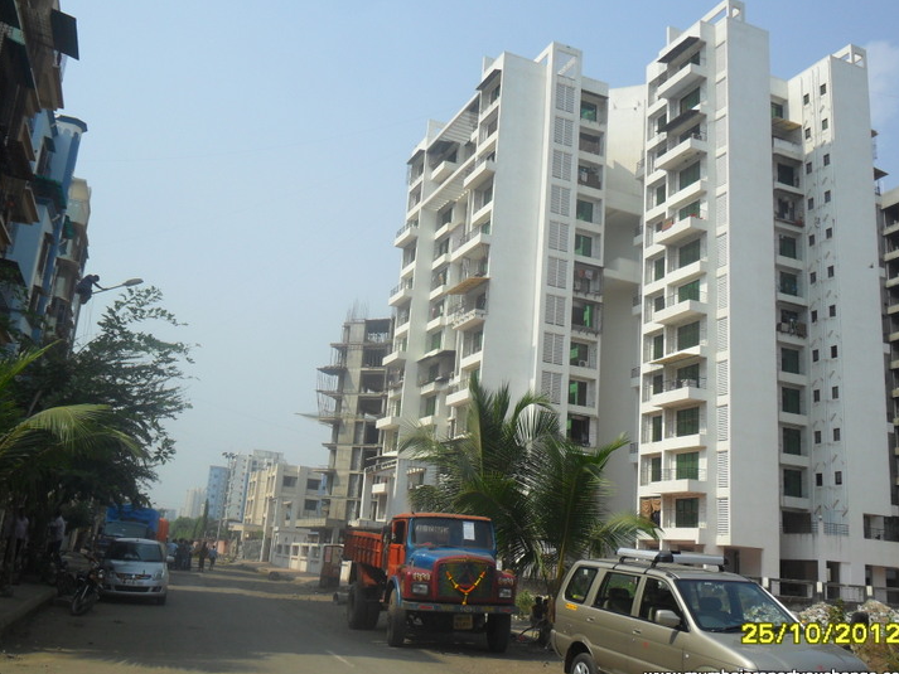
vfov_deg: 40.7
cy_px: 336
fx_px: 909
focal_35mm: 35
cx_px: 446
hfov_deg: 52.6
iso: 100
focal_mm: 5.7
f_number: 9.4
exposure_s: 1/180
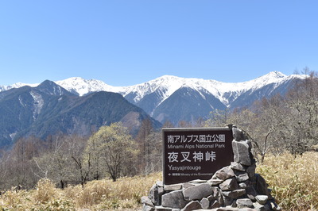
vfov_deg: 38.3
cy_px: 106
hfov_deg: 55.1
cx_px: 159
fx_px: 304
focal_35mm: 34
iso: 100
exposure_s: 1/80
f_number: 13
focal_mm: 23
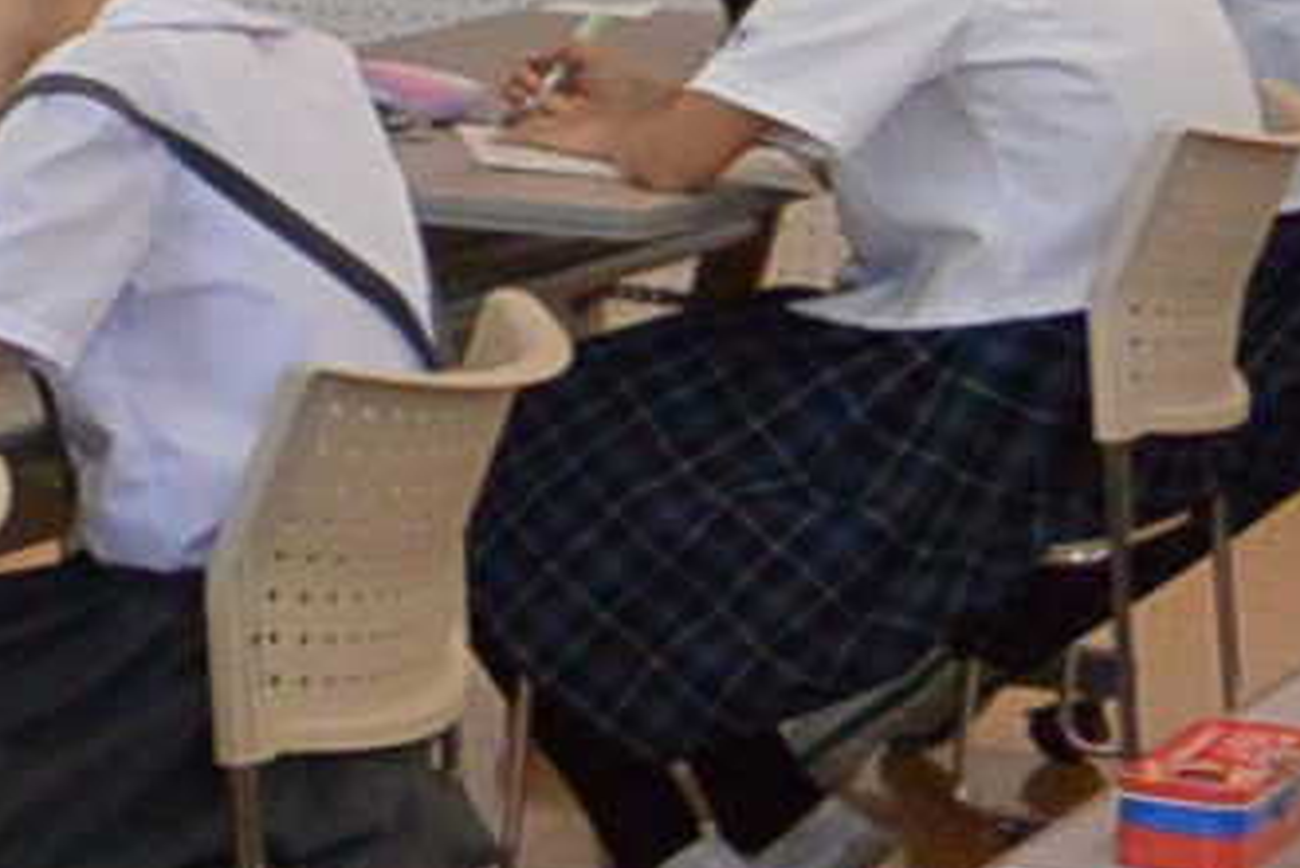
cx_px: -2993
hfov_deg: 8.2
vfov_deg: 6.8
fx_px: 7297
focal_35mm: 202
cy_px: 141
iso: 320
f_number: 3.5
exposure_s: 1/250
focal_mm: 11
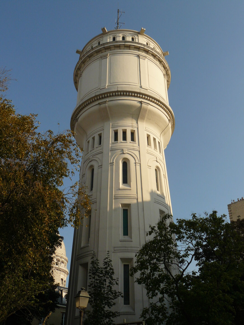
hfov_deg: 39.7
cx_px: 122
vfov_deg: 51.4
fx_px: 338
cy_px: 162
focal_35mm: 36
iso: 100
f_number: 5.6
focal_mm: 6
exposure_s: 1/500
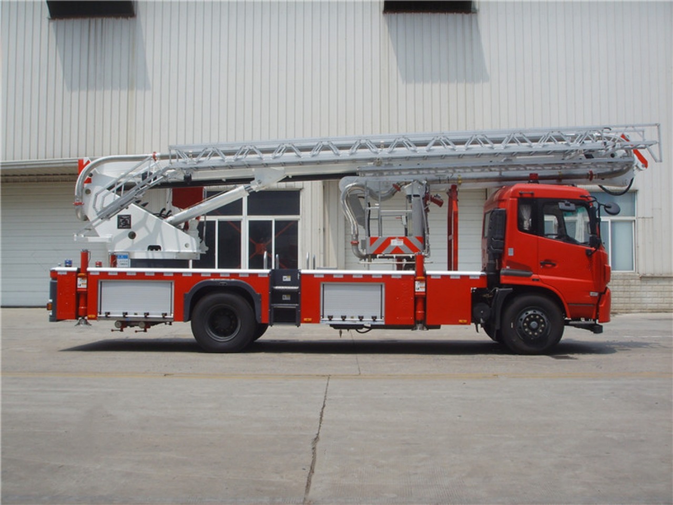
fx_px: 758
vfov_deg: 36.8
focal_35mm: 39
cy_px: 252
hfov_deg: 47.9
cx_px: 336
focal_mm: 6.6
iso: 50
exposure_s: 1/350
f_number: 6.3
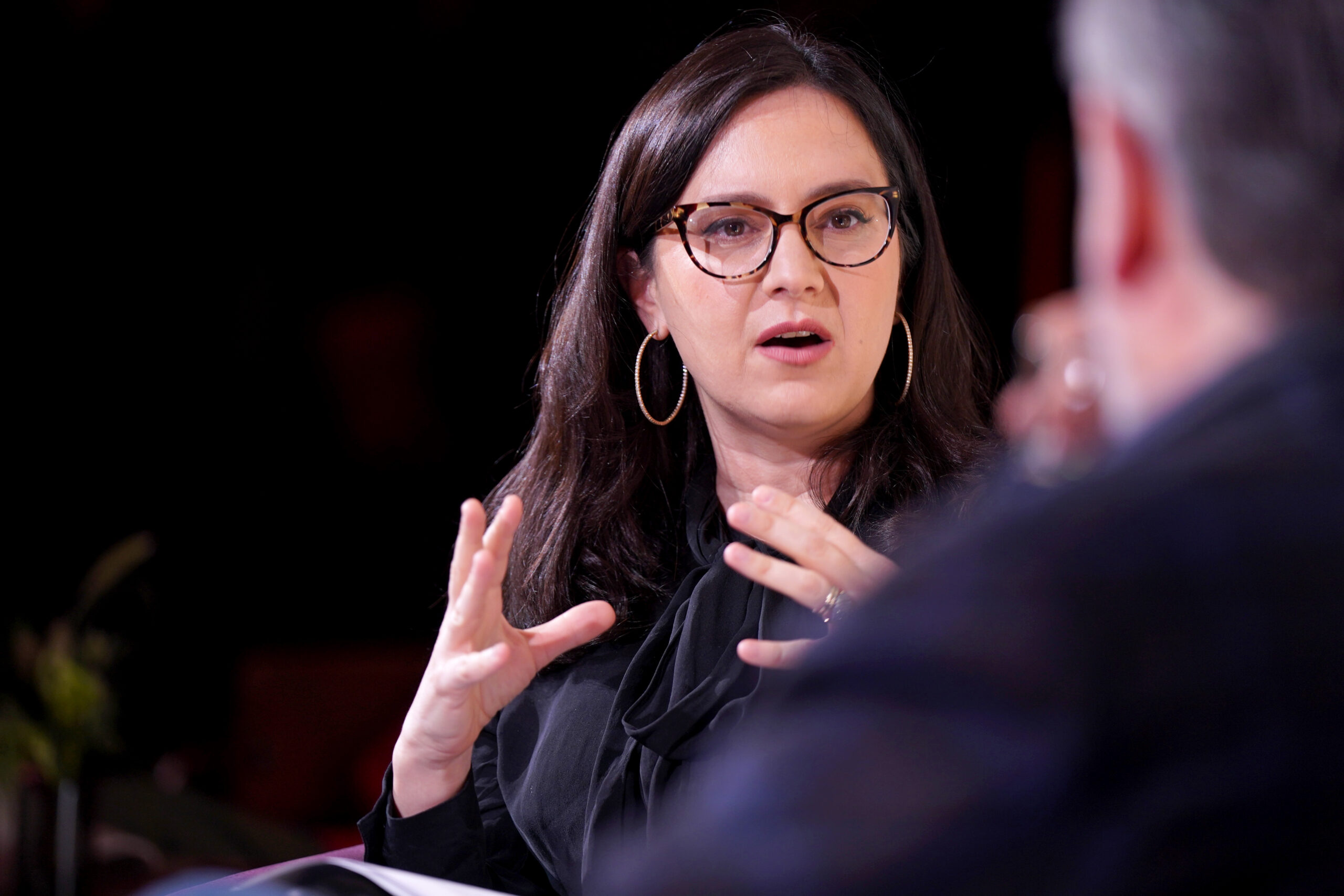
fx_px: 6795
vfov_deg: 7.5
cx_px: 672
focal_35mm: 182
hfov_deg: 11.3
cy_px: 448
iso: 640
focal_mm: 182
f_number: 2.8
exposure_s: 1/100
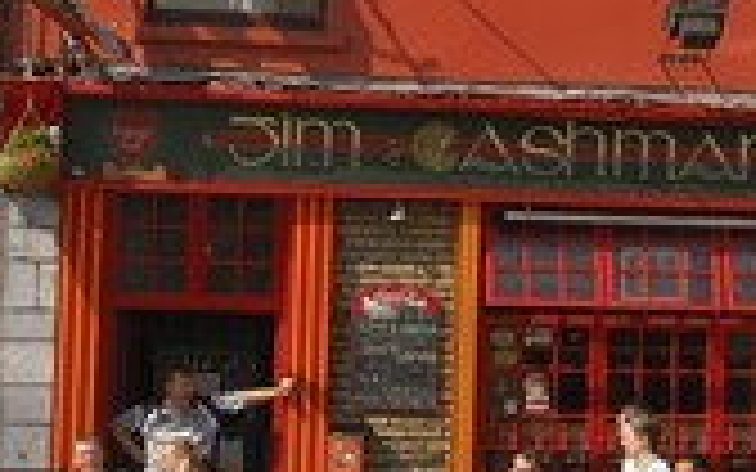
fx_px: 2514
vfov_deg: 10.7
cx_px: 801
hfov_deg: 16.6
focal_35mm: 122
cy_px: 117
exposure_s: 1/160
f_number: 9.5
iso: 100
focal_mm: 32
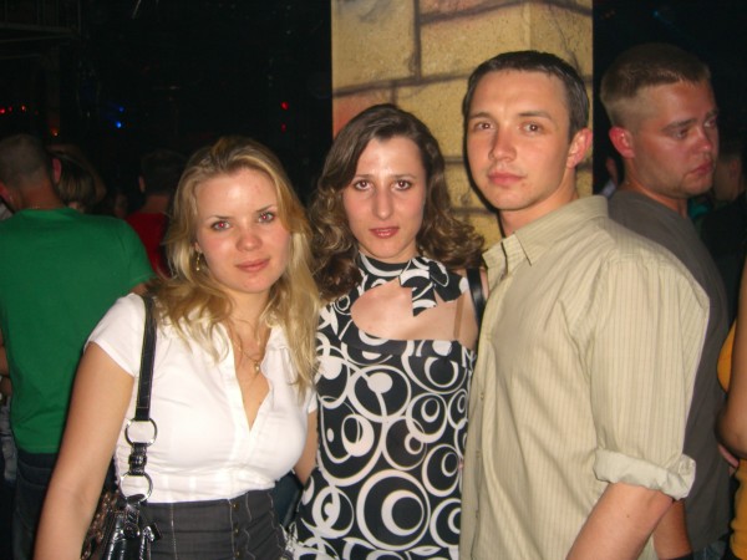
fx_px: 820
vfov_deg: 37.7
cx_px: 374
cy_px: 280
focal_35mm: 38
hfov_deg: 49.0
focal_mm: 7.9
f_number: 2.8
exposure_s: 1/60
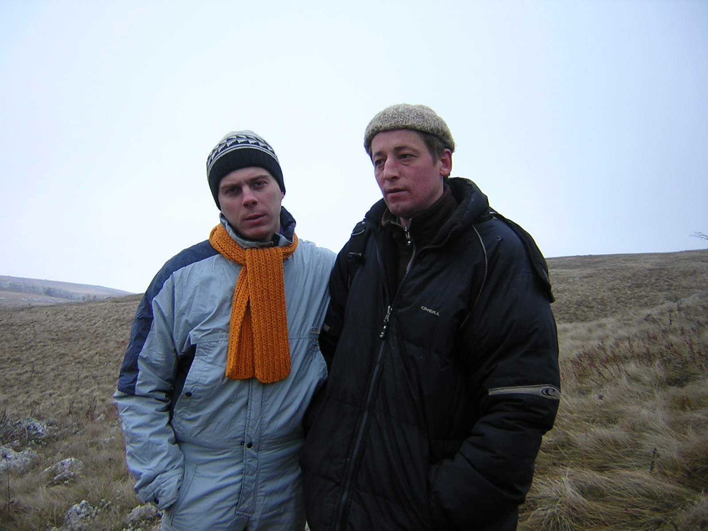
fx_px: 736
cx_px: 354
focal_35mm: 36
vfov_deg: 39.7
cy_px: 266
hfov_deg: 51.4
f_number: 2.6
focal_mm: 4.7
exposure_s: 1/56.2
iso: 100
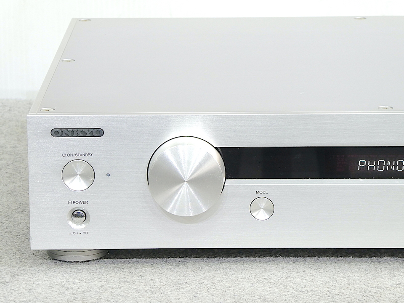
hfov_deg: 12.3
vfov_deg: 9.3
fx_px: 1867
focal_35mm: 160
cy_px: 152
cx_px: 202
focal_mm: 28.7
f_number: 5.5
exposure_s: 1/6
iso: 200
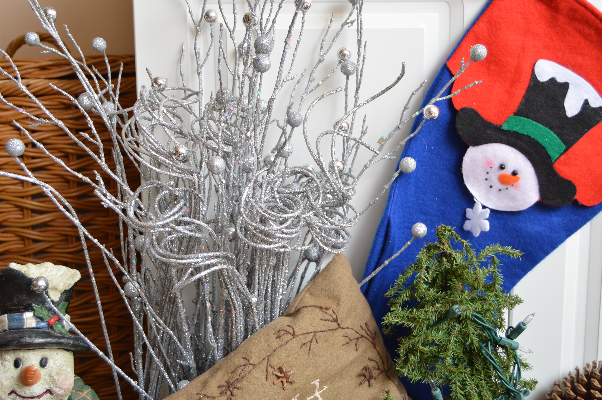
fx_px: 852
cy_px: 200
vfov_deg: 26.4
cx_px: 301
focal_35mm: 51
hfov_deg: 38.9
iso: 200
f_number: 4.5
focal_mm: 34
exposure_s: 1/160
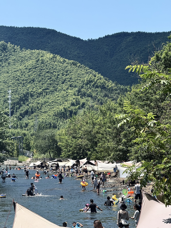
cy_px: 114
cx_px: 86
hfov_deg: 12.3
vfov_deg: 16.4
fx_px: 790
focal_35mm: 120
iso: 50
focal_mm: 15.66
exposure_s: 1/914
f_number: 2.8
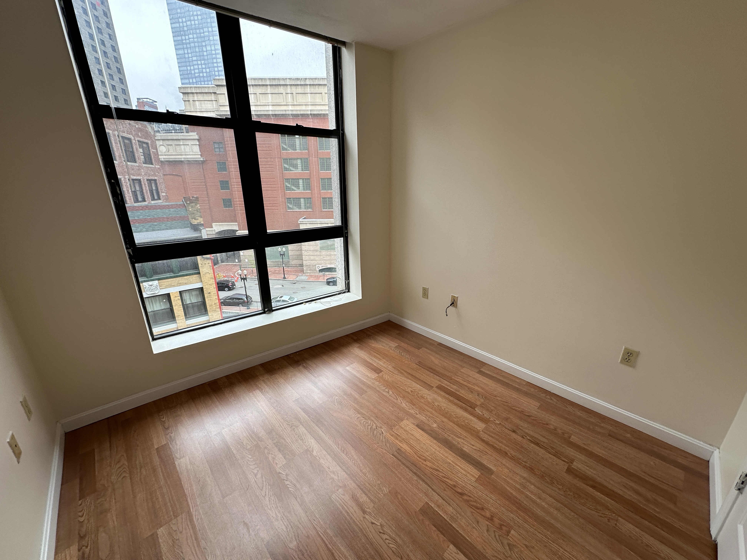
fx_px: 302
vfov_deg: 85.7
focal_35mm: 14
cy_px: 280
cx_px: 374
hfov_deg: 102.1
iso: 40
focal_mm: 2.22
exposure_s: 1/125
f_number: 2.2
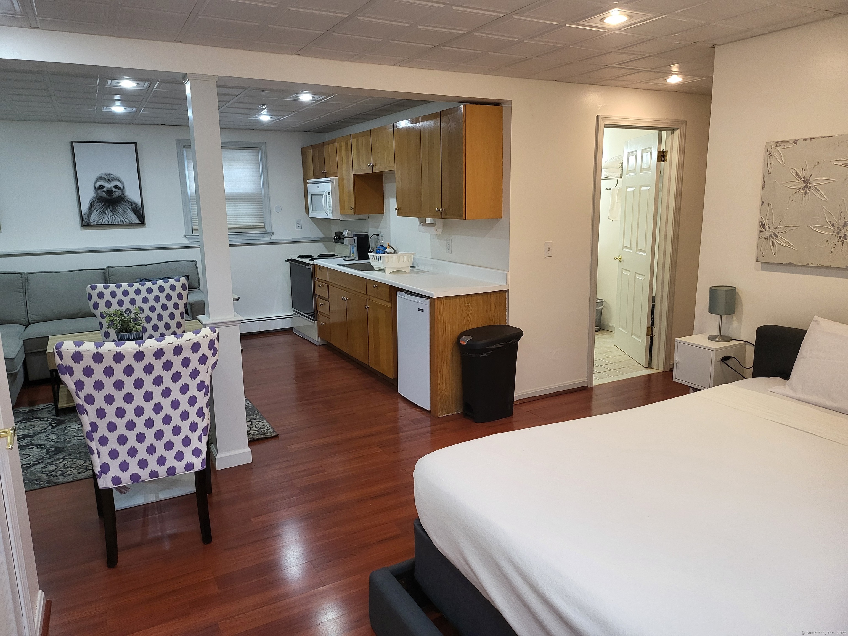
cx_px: 424
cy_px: 318
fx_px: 588
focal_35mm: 24
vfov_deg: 56.8
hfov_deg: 71.6
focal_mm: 5
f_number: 1.8
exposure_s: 1/120
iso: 250
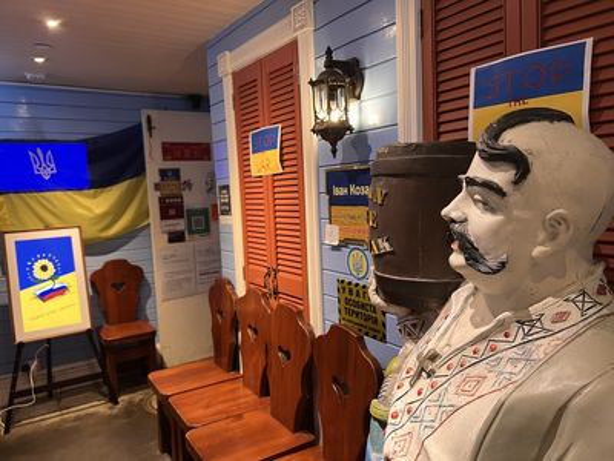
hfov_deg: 67.3
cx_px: 307
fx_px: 461
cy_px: 230
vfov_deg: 53.1
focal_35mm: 26
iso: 200
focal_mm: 5.7
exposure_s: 1/50
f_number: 1.5
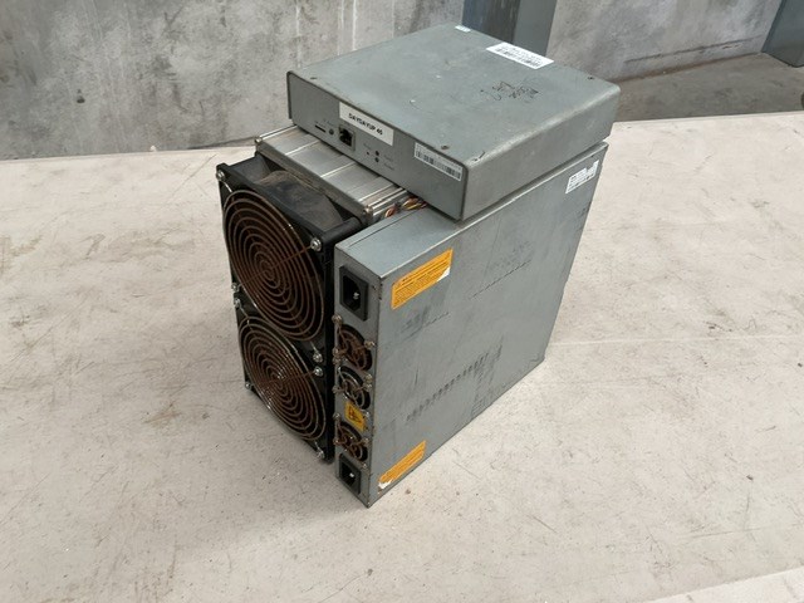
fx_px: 674
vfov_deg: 48.2
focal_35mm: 29
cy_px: 302
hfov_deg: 61.7
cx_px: 402
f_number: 1.8
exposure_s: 1/50
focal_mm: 3
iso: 50
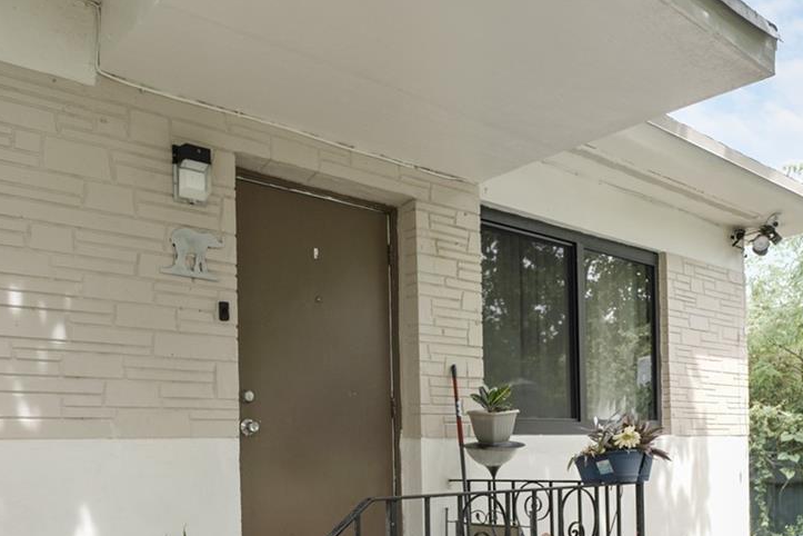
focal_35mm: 31
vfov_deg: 39.2
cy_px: 485
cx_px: 385
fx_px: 691
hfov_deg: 60.3
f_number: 2.8
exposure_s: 1/200
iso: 125
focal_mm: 14
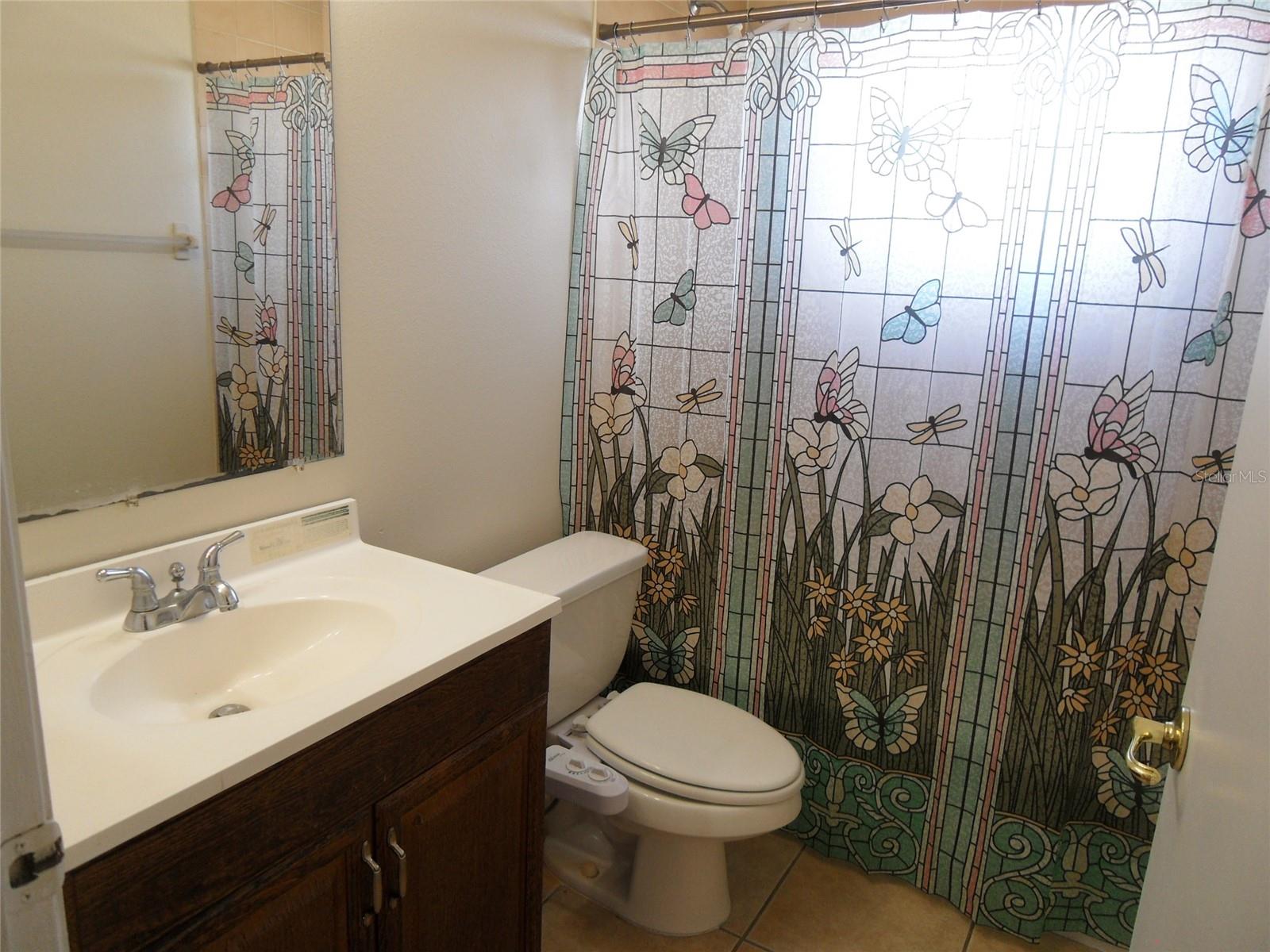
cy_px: 476
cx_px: 635
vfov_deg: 56.8
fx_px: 881
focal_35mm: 24
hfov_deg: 71.6
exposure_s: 1/45
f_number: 2.8
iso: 100
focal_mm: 4.3
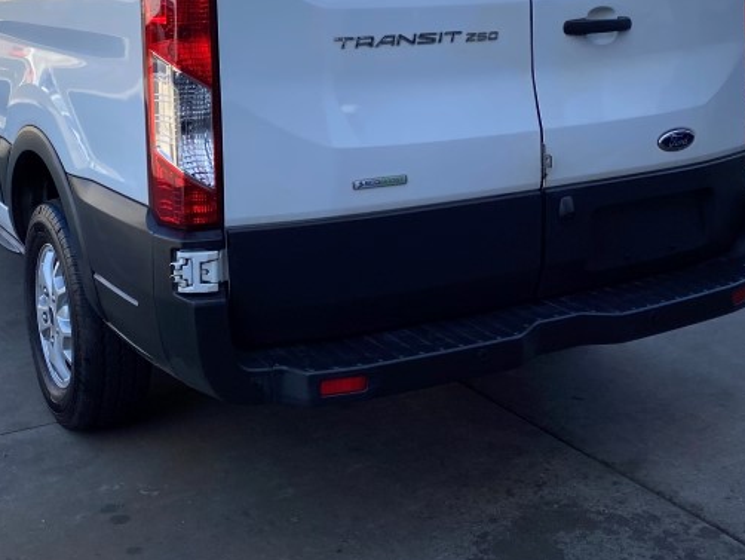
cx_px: 326
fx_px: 1141
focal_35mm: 53
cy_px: 45
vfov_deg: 26.5
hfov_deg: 36.1
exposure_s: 1/1220
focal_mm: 4.25
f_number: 1.8
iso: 32
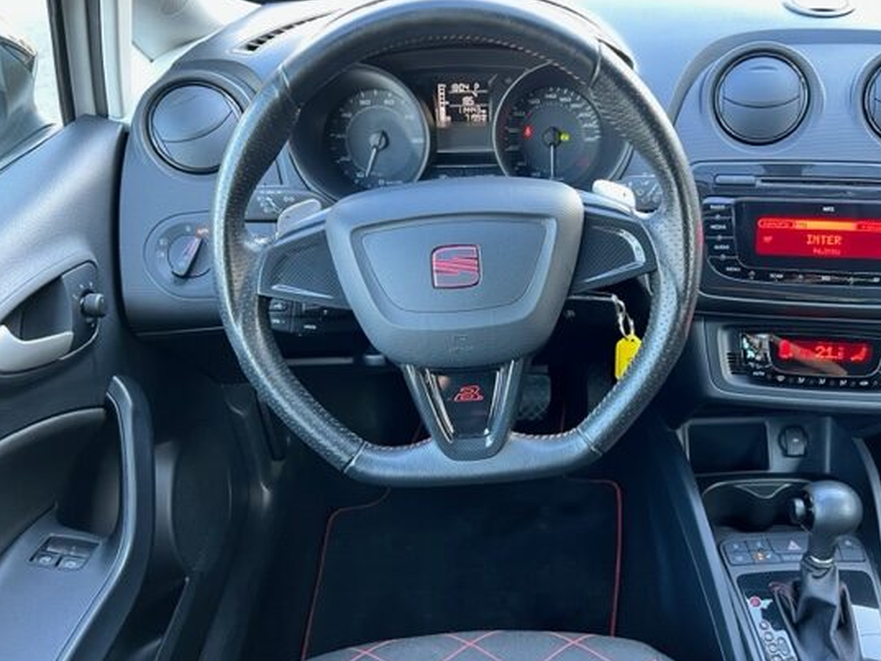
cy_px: 376
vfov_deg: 45.3
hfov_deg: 58.1
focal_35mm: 31
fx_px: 789
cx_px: 510
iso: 200
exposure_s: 1/60
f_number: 1.5
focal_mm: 5.7
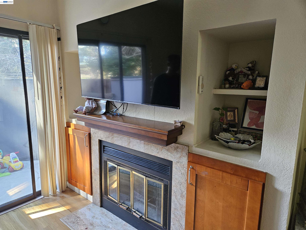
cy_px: 115
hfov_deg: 73.9
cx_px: 153
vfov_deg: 58.9
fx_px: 203
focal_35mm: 23
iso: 640
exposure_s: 1/120
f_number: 1.8
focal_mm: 5.4
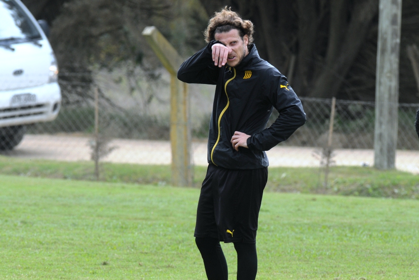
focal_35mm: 450
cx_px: 210
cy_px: 140
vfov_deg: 3.1
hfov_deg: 4.6
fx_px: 5238
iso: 250
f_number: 6.3
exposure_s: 1/500
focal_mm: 300
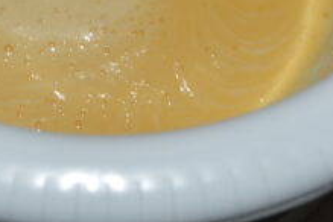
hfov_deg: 17.7
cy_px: -101
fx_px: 1064
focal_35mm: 115
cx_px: 85
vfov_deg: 11.5
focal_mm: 24
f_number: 8
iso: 100
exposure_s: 1/60
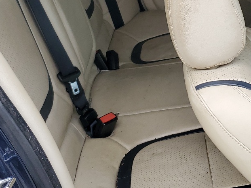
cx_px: 183
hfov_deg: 28.6
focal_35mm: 67
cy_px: 33
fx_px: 486
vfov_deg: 21.6
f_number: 1.5
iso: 50
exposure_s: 1/400
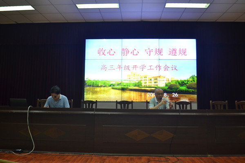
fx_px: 204
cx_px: 122
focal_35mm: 30
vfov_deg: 43.6
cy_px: 82
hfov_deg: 61.9
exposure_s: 1/30
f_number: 3.8
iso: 400
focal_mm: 20
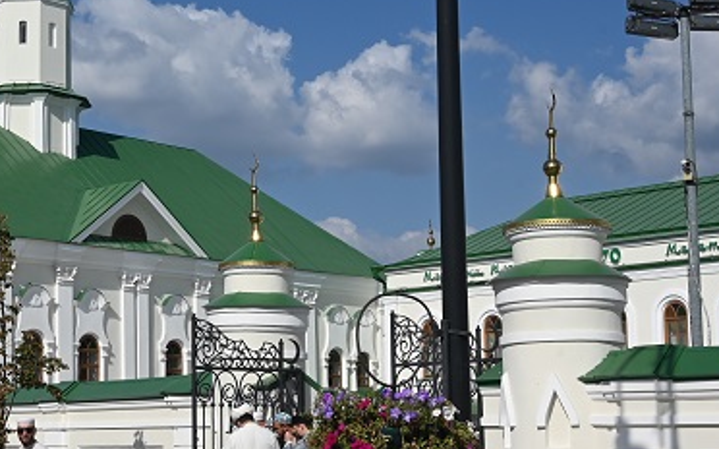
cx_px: 193
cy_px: 211
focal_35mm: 79
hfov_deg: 25.9
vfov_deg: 16.5
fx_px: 1547
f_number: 14
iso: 100
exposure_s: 1/200
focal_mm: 32
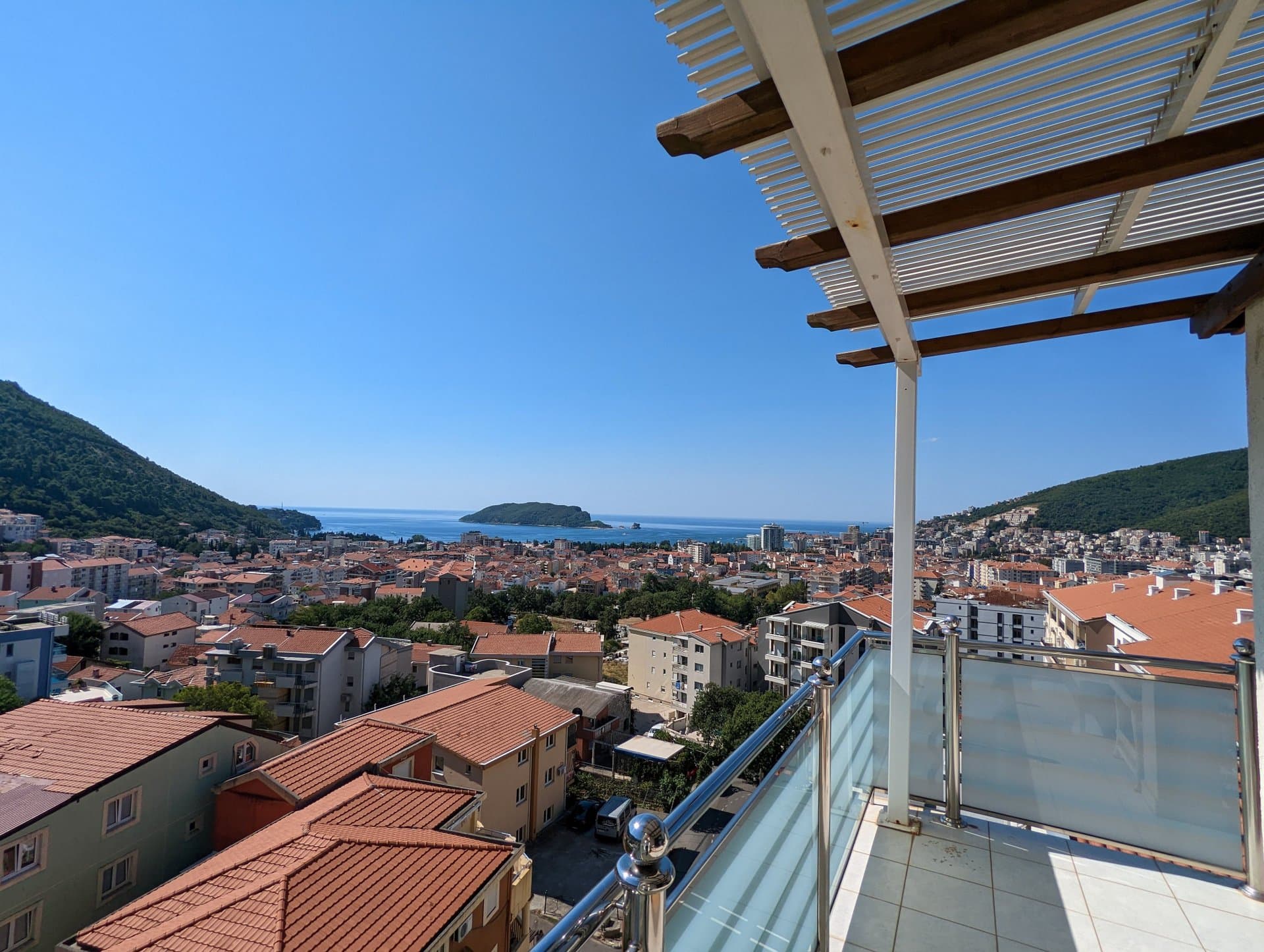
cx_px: 632
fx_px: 585
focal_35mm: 16
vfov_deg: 78.3
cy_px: 476
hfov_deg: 94.4
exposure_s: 1/2584
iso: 51
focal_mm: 2.35
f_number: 2.2
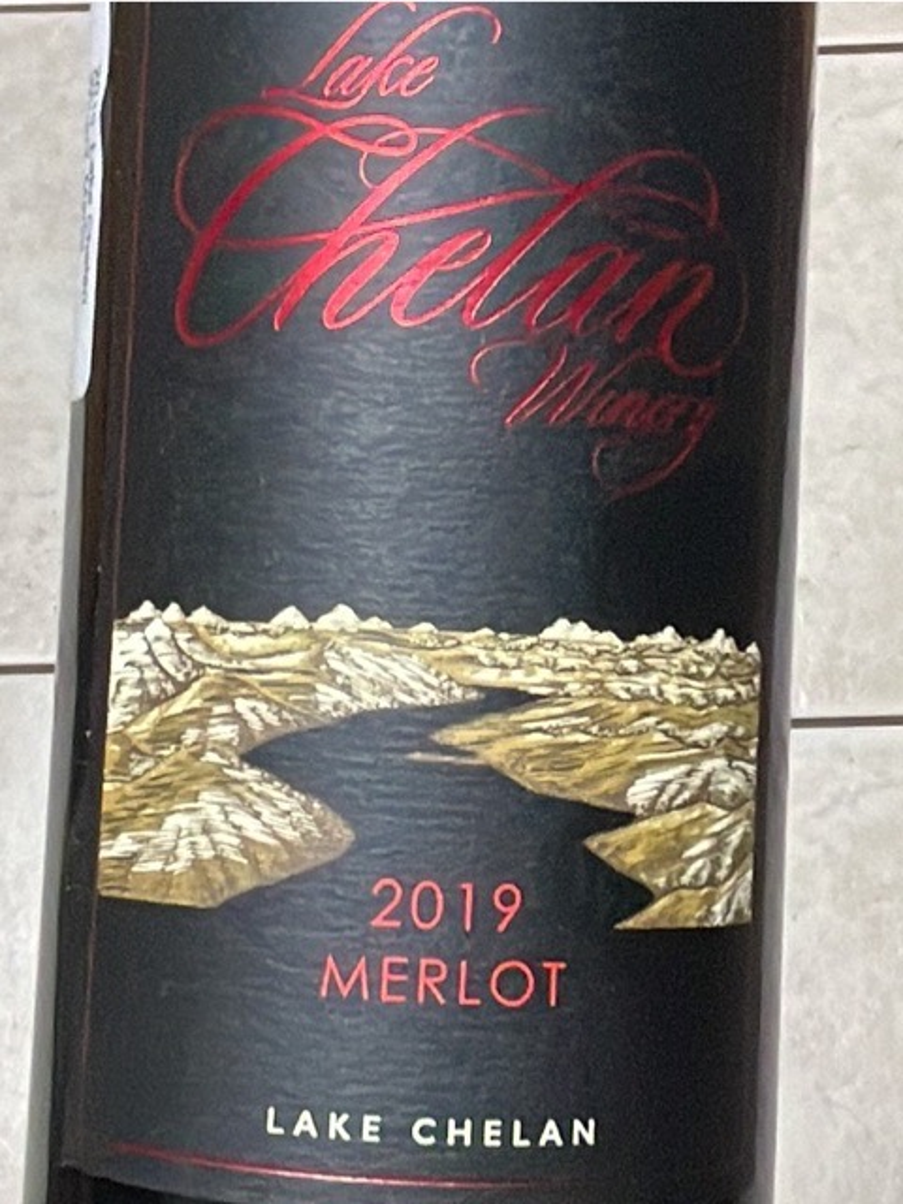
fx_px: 1043
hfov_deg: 46.8
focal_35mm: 30
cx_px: 452
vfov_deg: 60.0
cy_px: 602
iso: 320
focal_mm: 1.54
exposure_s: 1/60
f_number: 2.4
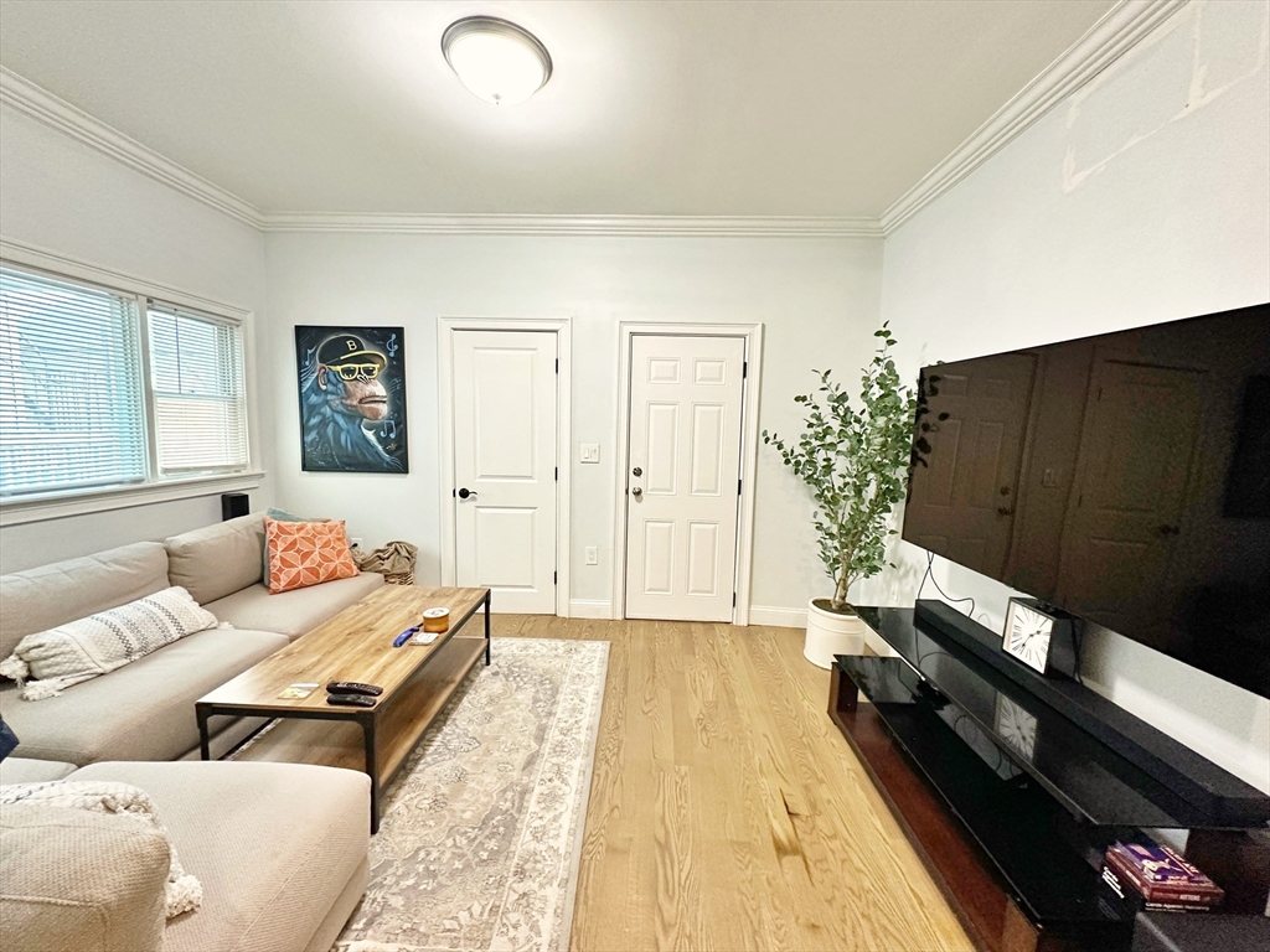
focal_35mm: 14
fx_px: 514
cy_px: 476
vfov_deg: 85.7
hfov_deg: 102.1
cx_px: 635
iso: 400
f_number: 2.2
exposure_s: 1/60
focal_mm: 2.22
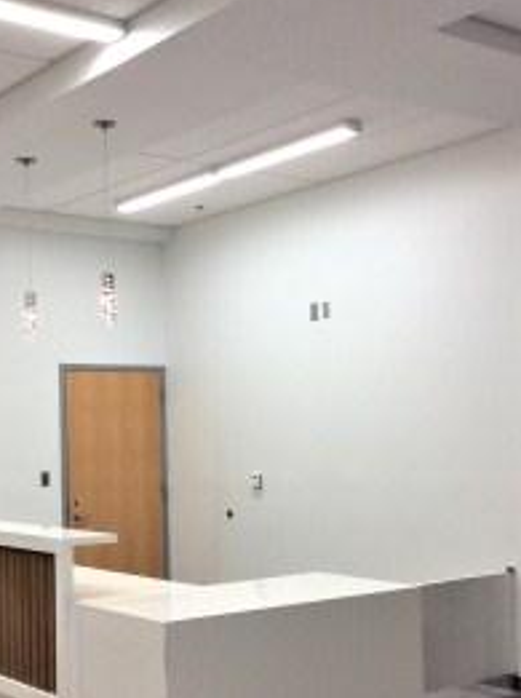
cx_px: 202
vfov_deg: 34.8
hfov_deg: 26.4
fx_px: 1106
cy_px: 428
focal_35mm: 55
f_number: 2.4
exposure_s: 1/40
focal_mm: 3.3
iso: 32
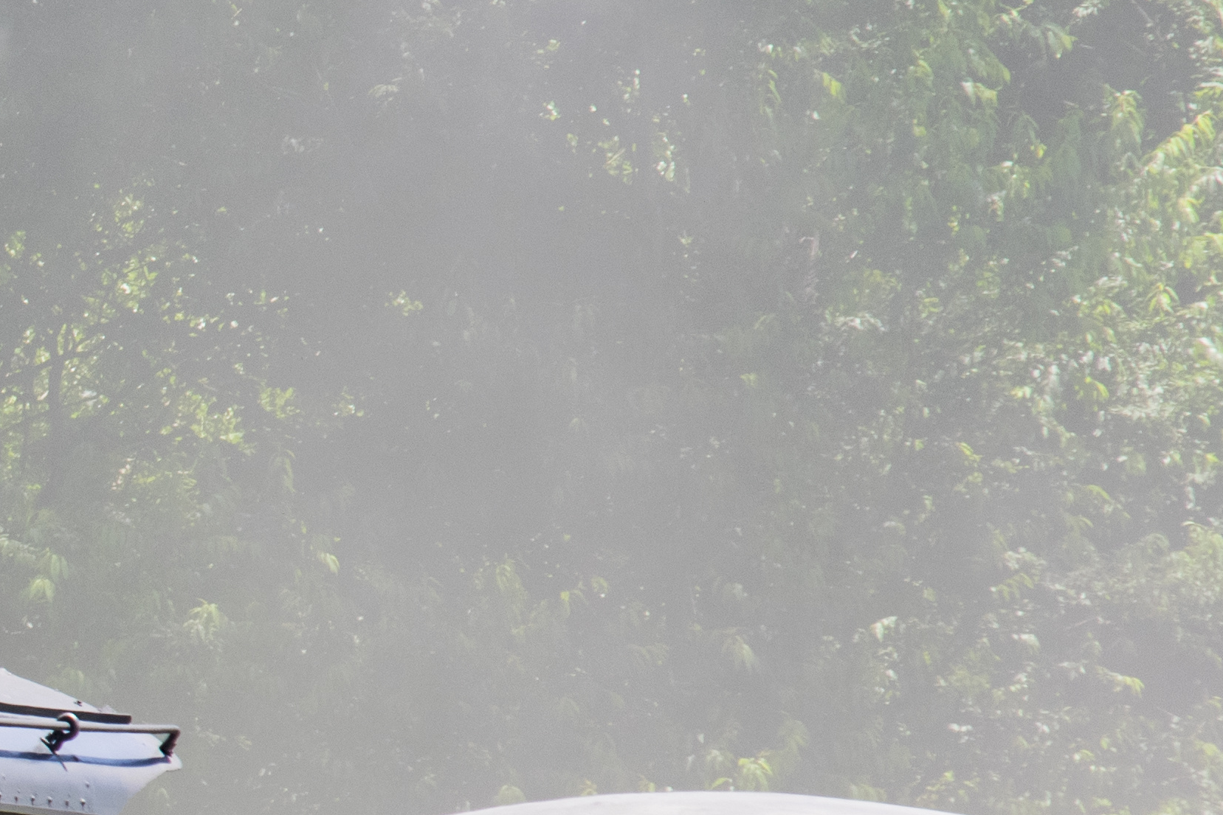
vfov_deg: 1.3
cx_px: -920
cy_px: 757
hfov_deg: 1.9
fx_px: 36894
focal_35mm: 1086
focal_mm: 200
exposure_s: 1/100
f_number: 8
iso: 200
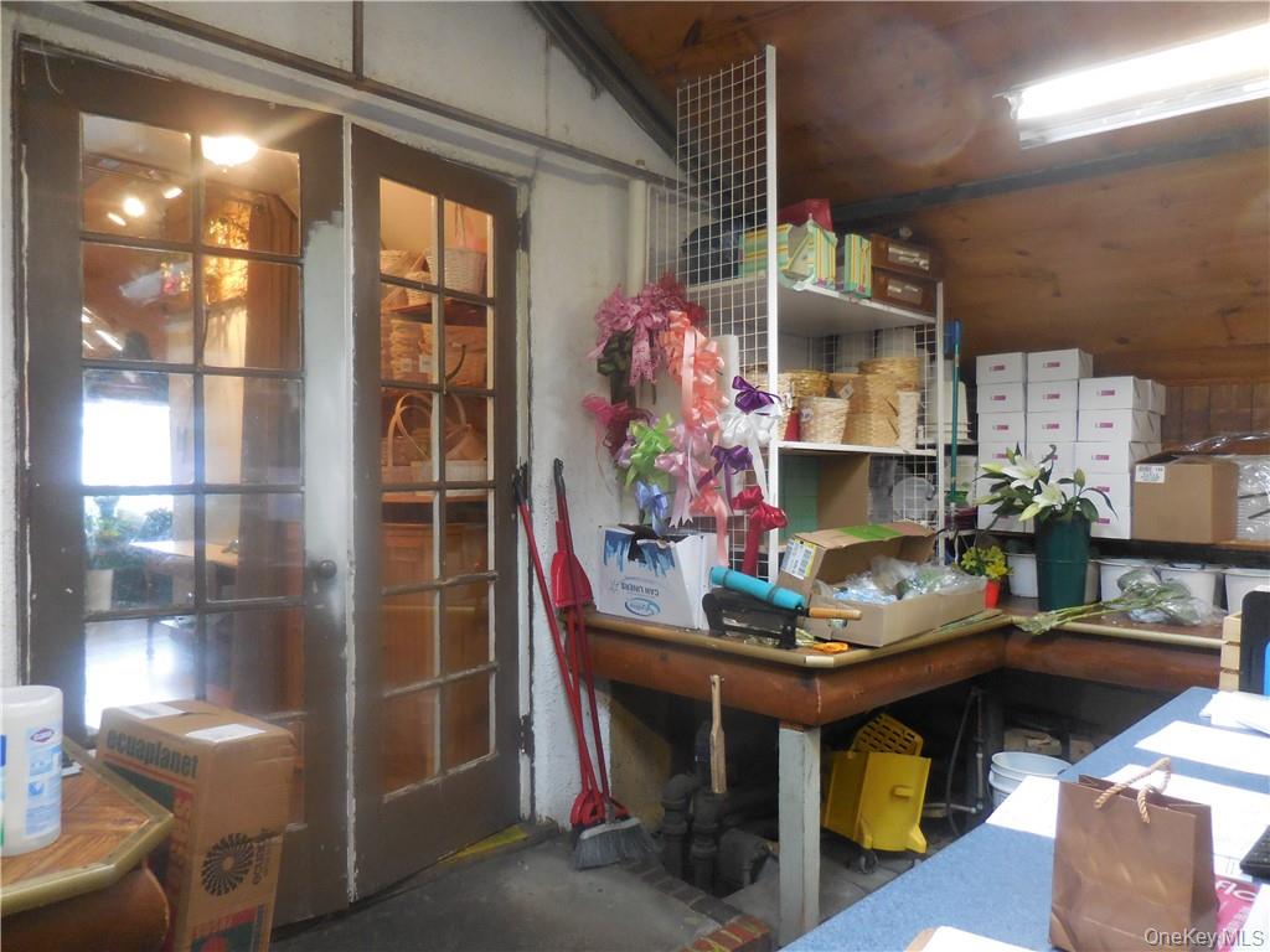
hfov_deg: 69.4
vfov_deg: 54.9
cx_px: 635
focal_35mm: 25
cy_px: 476
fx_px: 917
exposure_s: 1/30
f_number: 3.3
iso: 360
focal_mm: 4.5
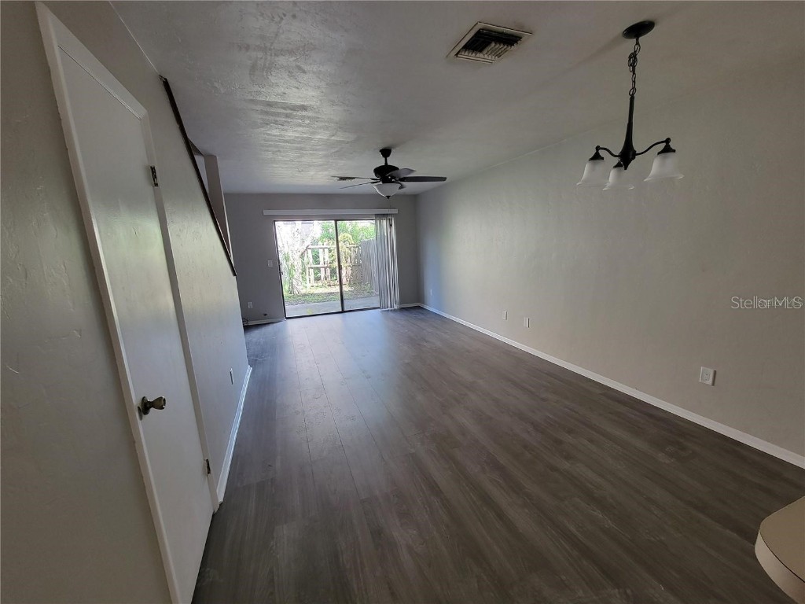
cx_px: 402
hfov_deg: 106.2
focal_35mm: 13
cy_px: 302
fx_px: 302
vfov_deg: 89.9
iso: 160
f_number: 2.2
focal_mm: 2.2
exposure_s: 1/60
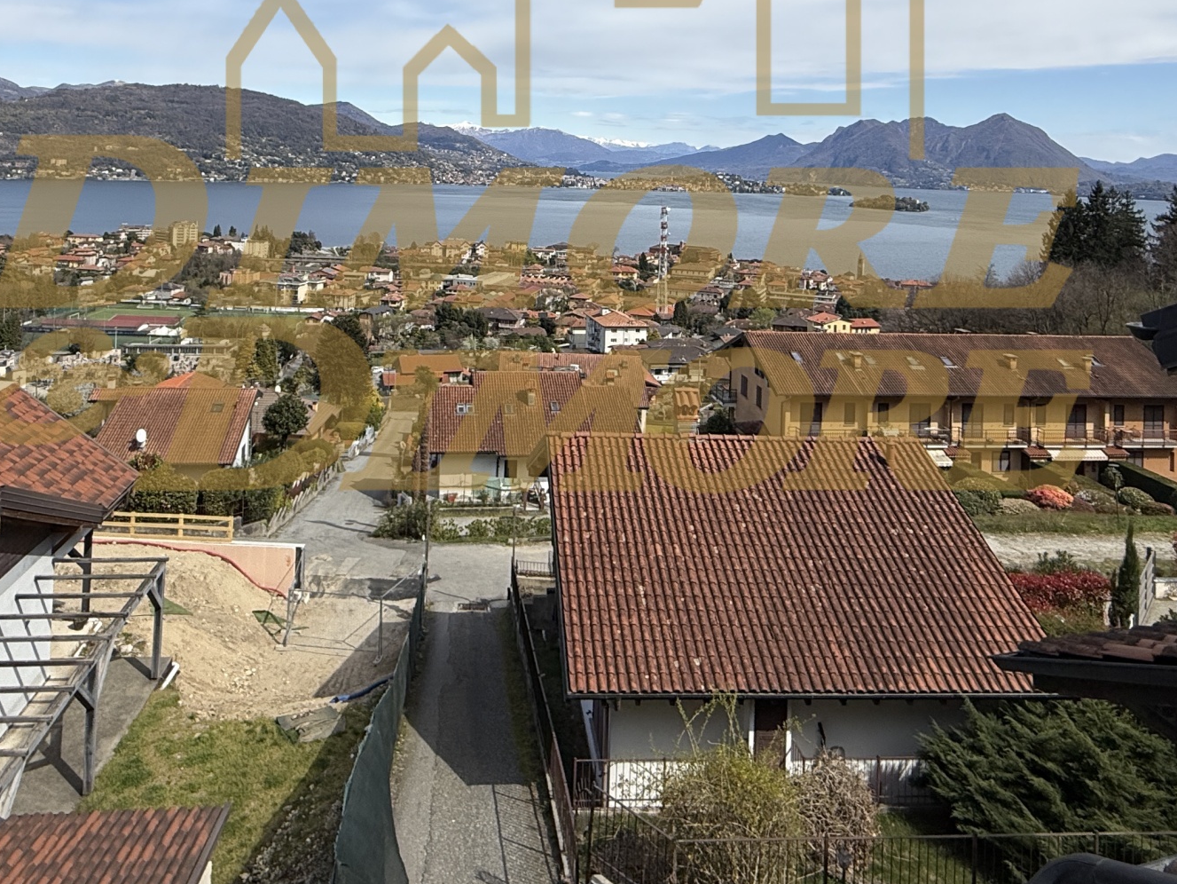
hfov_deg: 65.2
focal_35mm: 27
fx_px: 918
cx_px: 530
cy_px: 139
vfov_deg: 47.6
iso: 50
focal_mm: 2.22
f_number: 2.2
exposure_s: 1/3289
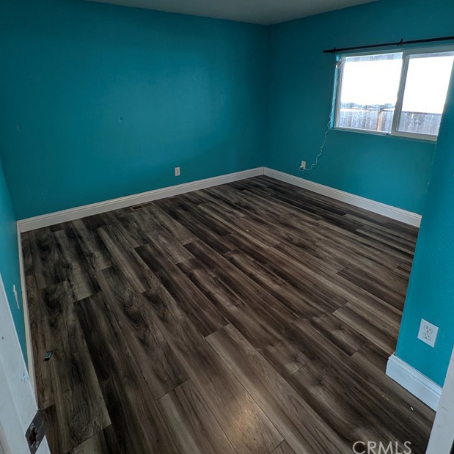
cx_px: 227
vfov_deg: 76.6
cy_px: 177
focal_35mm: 19
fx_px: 282
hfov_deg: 77.7
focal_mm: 1.54
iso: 108
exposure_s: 1/40
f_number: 2.2
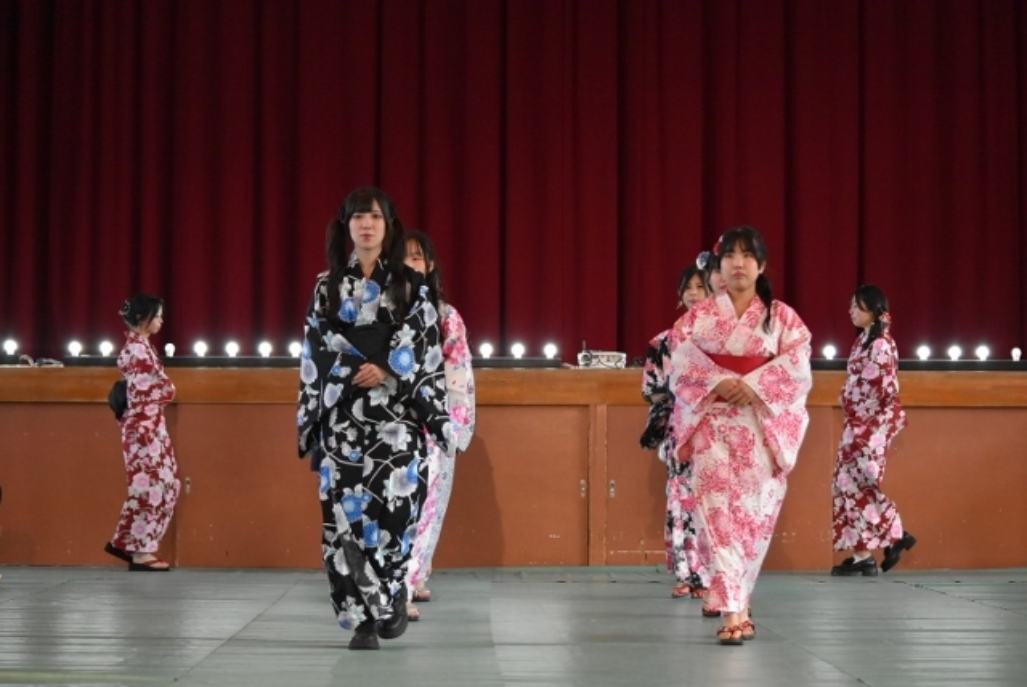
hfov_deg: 17.0
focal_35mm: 120
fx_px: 3426
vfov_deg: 11.4
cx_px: 514
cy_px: 344
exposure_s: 1/400
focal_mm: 80
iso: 3200
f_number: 4.5
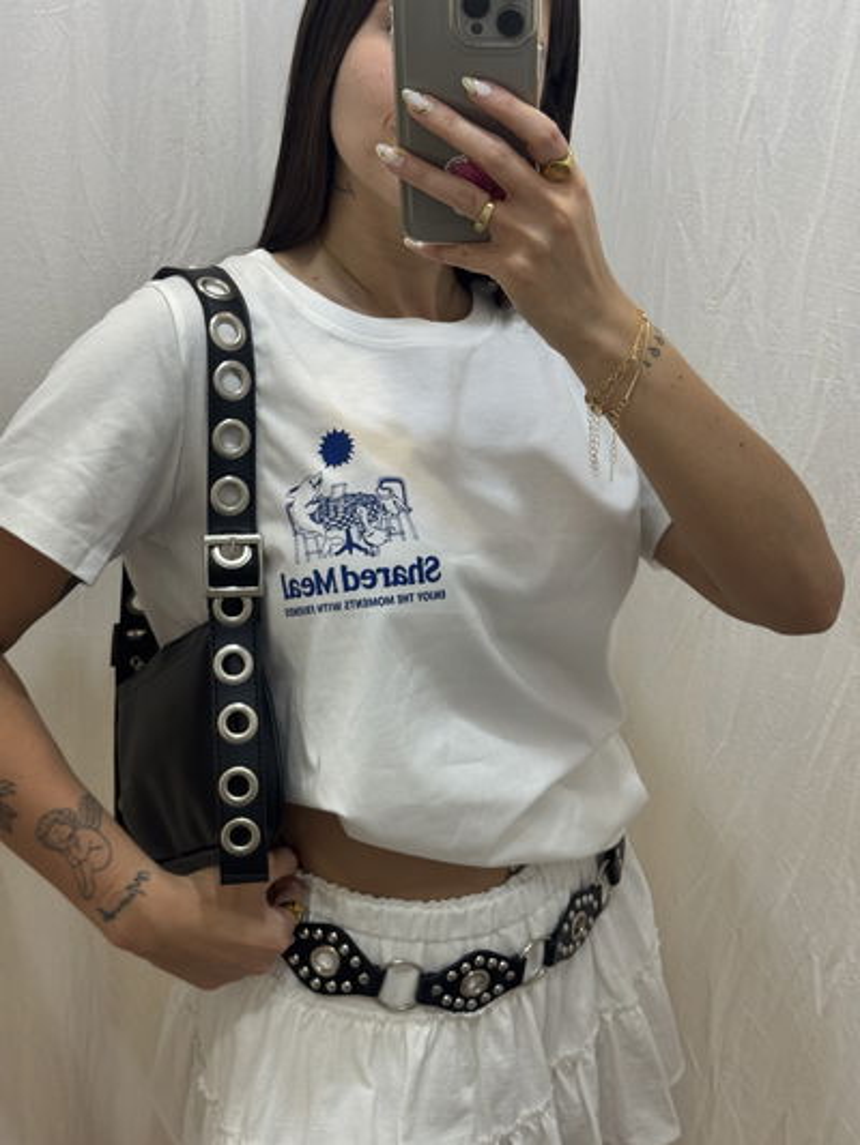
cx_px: 430
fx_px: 1589
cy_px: 572
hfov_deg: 30.3
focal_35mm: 48
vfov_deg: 39.6
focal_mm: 6.76
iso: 64
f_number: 1.78
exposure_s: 1/50
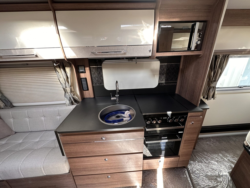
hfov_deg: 102.1
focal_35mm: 14
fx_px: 101
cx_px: 125
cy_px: 94
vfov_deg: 85.7
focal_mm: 2.22
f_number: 2.2
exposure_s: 1/99
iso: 125
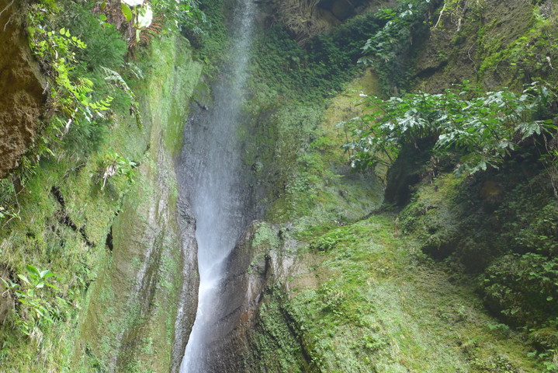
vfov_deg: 22.6
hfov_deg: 33.4
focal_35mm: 60
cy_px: 186
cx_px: 279
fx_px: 930
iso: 320
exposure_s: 1/100
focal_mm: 11.8
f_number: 2
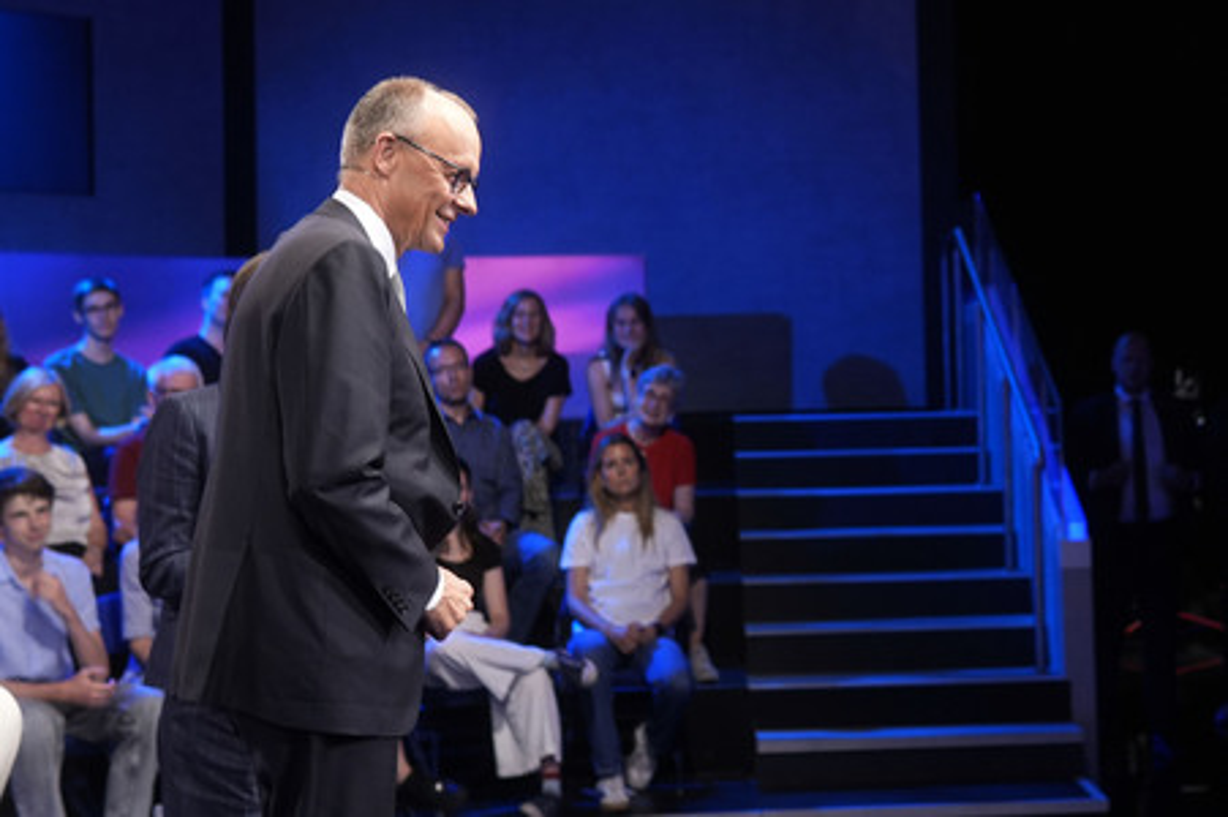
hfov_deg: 43.6
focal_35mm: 45
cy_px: 408
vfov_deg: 29.8
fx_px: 1534
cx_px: 614
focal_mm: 30
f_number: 2.2
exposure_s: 1/80
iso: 640
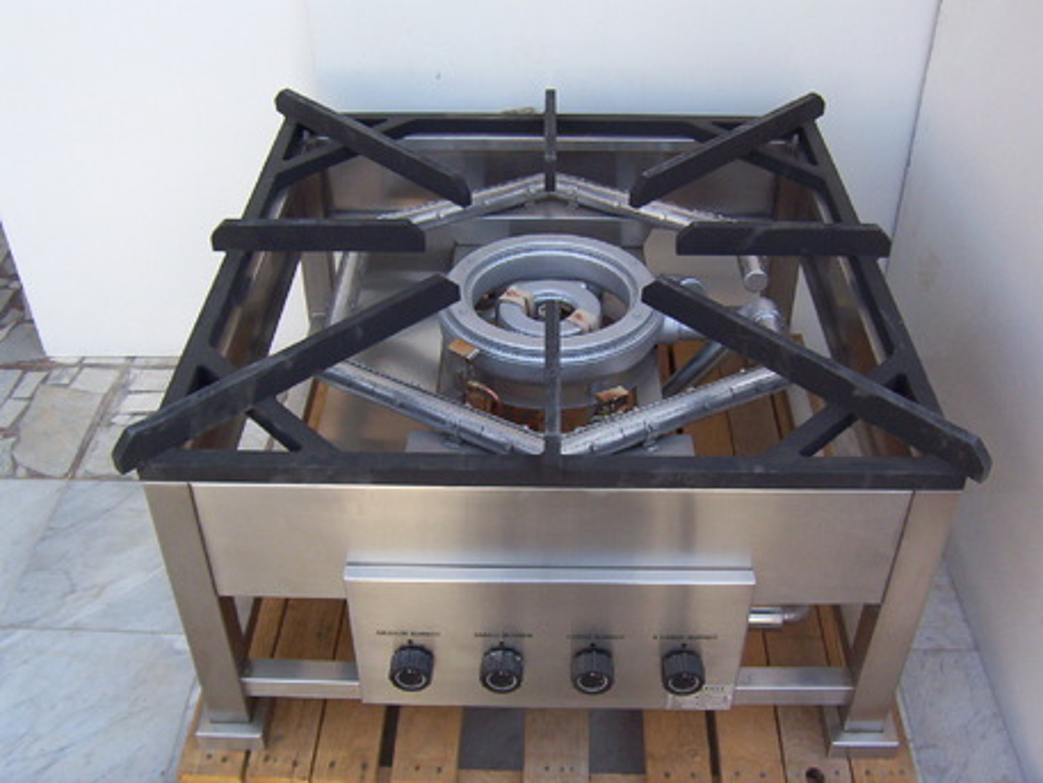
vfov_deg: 39.7
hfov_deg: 51.3
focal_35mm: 36
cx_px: 522
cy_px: 392
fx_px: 1085
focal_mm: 5.54
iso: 100
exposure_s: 1/437
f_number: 2.76
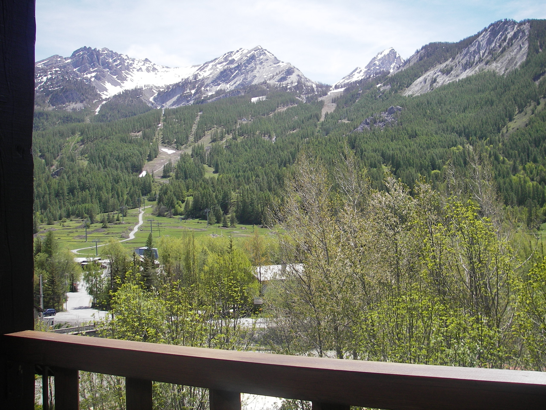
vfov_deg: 37.7
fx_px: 599
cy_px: 205
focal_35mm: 38
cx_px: 273
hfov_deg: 49.0
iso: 50
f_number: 3.3
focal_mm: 6.3
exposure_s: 1/320
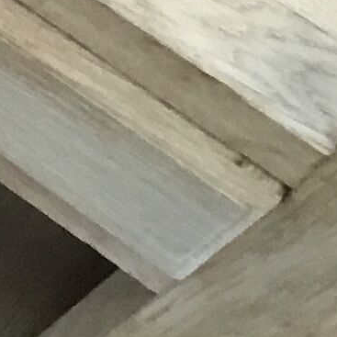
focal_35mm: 244
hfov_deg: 6.0
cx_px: -1002
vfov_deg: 6.9
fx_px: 2687
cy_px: -365
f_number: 2.4
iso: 100
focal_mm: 3.3
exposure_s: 1/33
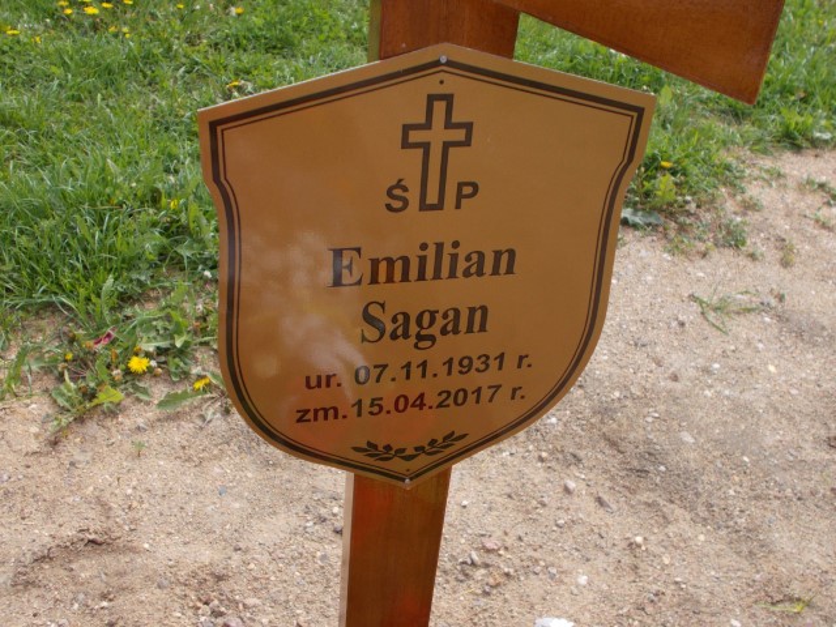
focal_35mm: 39
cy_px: 314
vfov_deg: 36.8
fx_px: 942
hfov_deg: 47.9
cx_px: 418
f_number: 3.9
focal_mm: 6.9
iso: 80
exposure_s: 1/400
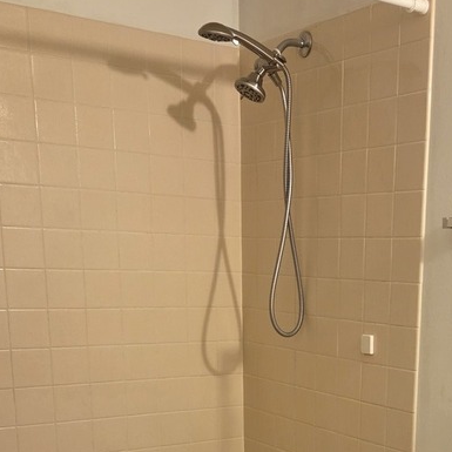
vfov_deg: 27.8
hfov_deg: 29.6
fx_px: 842
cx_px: 340
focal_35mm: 57
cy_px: 478
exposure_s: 1/120
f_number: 1.8
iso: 640
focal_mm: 5.4
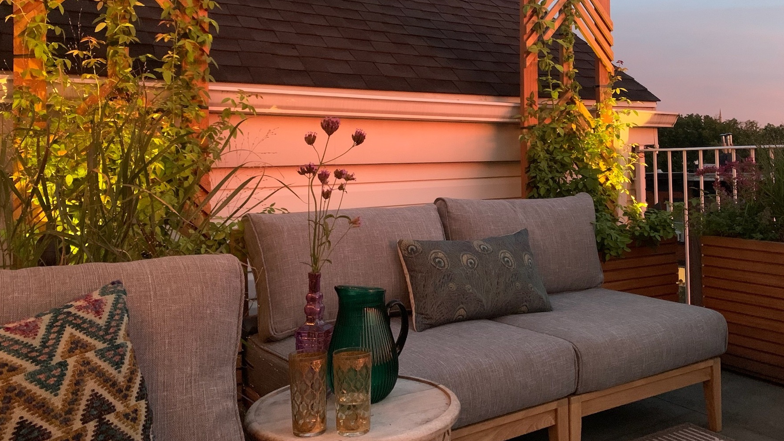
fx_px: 665
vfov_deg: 36.1
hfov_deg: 60.8
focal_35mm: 32
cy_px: 130
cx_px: 438
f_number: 1.8
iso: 800
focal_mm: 4.25
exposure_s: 1/30
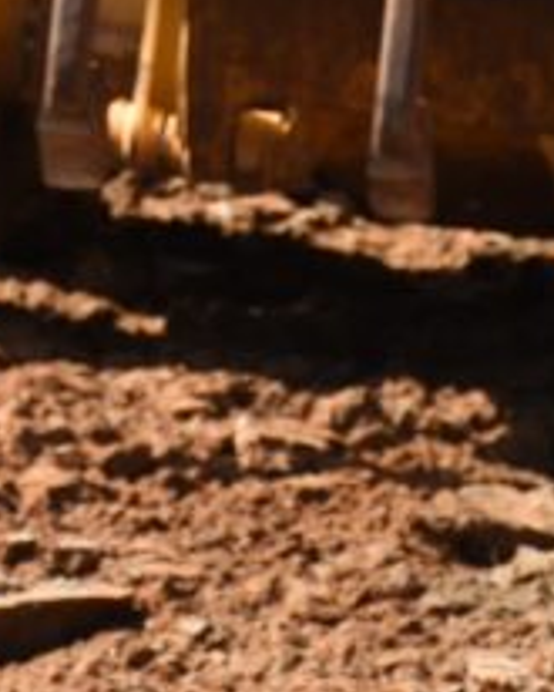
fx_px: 9585
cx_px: 309
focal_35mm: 468
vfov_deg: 4.1
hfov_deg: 3.3
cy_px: -470
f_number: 5
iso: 100
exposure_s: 1/320
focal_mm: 60
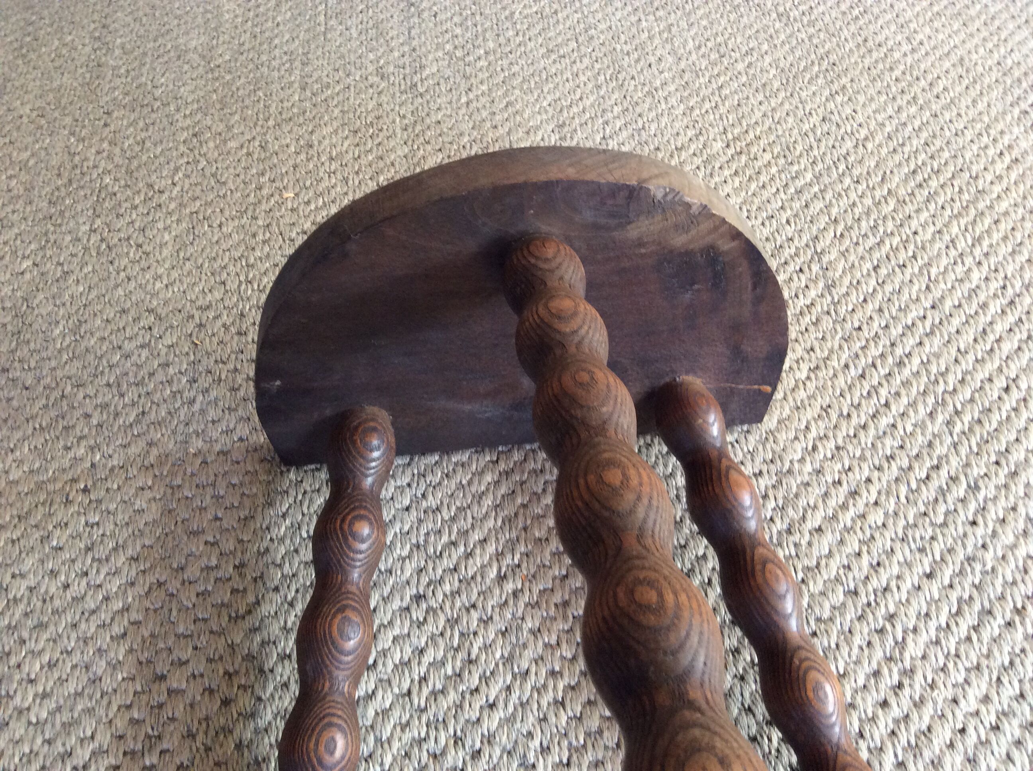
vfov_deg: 44.1
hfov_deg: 56.9
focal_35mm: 32
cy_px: 386
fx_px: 954
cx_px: 516
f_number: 2.4
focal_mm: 3.3
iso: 125
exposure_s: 1/25
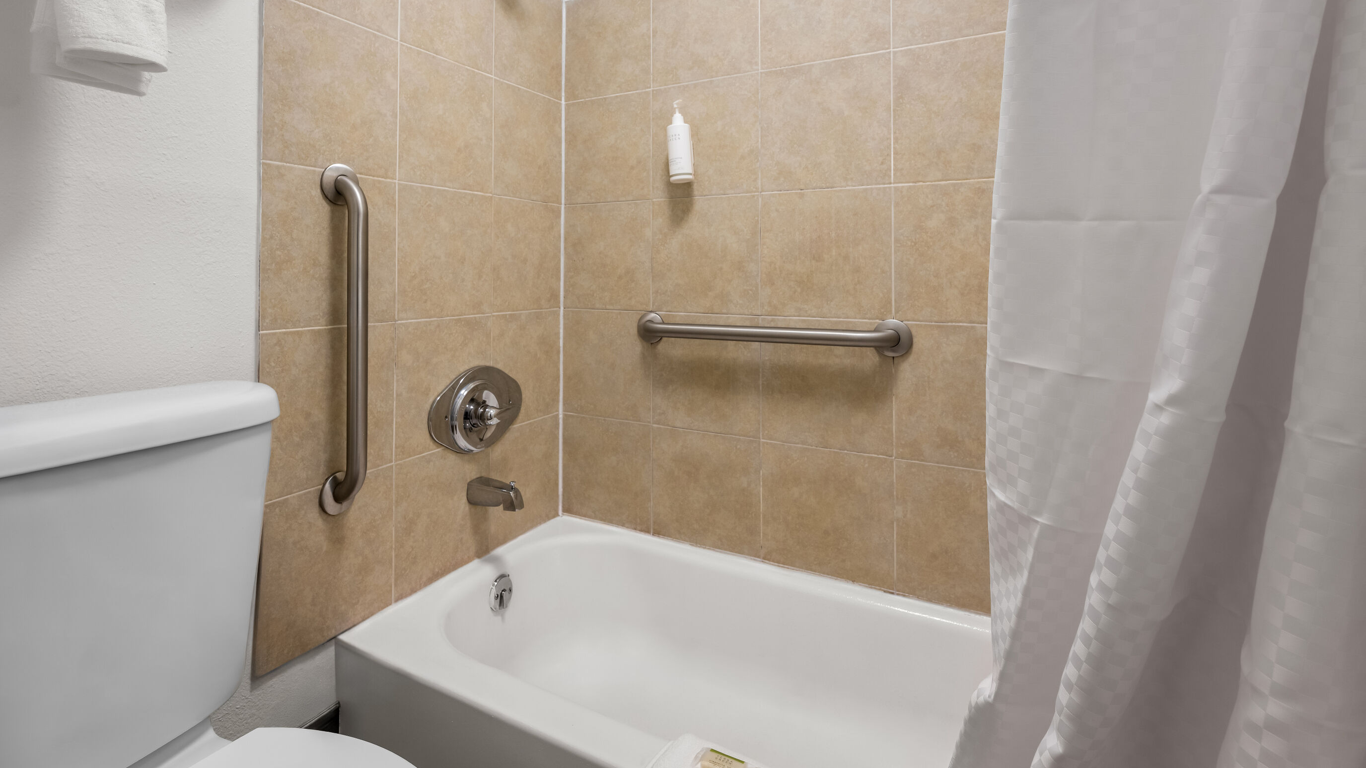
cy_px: 328
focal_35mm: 16
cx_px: 642
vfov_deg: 66.7
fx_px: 579
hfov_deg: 99.3
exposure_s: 1/2
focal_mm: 14
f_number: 8
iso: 125
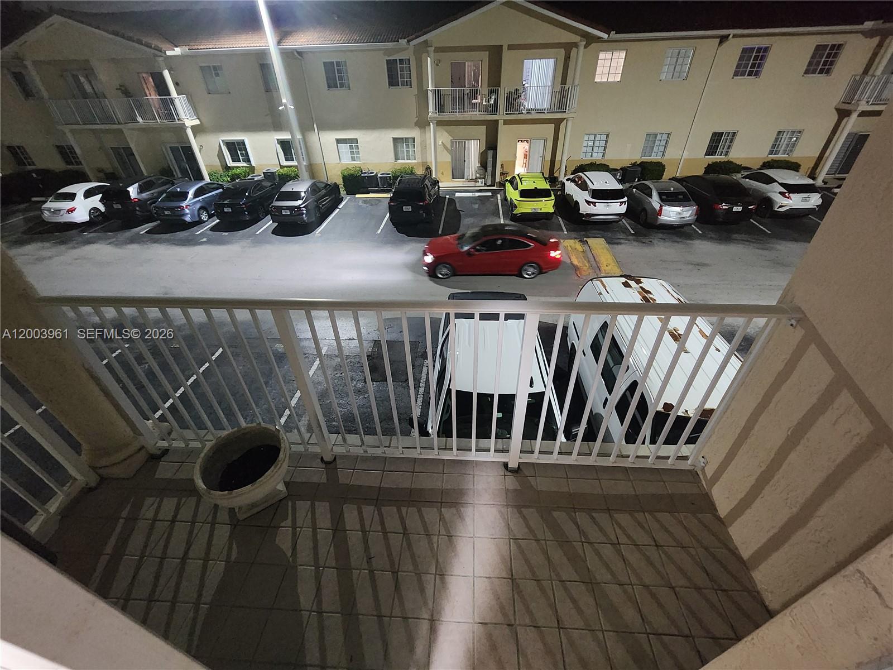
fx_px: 335
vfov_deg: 89.9
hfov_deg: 106.2
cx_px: 446
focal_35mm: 13
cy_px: 335
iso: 1250
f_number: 2.2
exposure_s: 1/24
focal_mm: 2.2
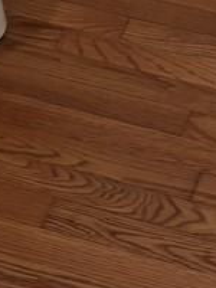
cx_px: -43
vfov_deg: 9.0
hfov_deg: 7.4
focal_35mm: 200
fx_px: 1664
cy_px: -370
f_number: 1.6
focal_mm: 5.96
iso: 200
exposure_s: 1/60
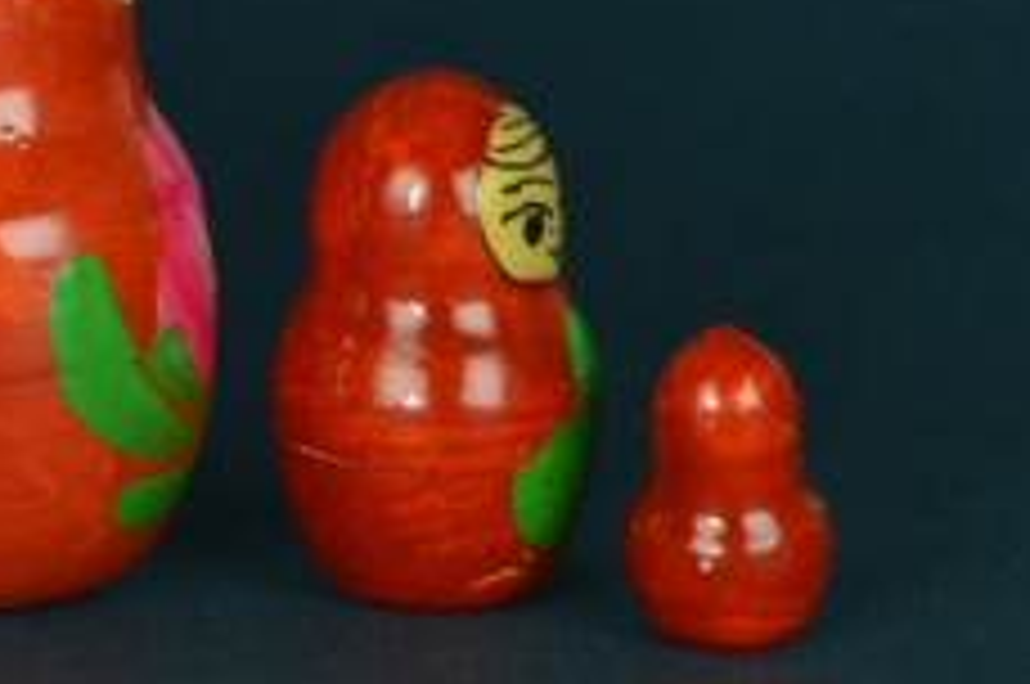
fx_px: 5884
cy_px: -126
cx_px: -733
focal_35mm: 206
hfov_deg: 9.6
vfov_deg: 6.6
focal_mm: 35
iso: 100
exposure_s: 1/100
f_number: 6.3
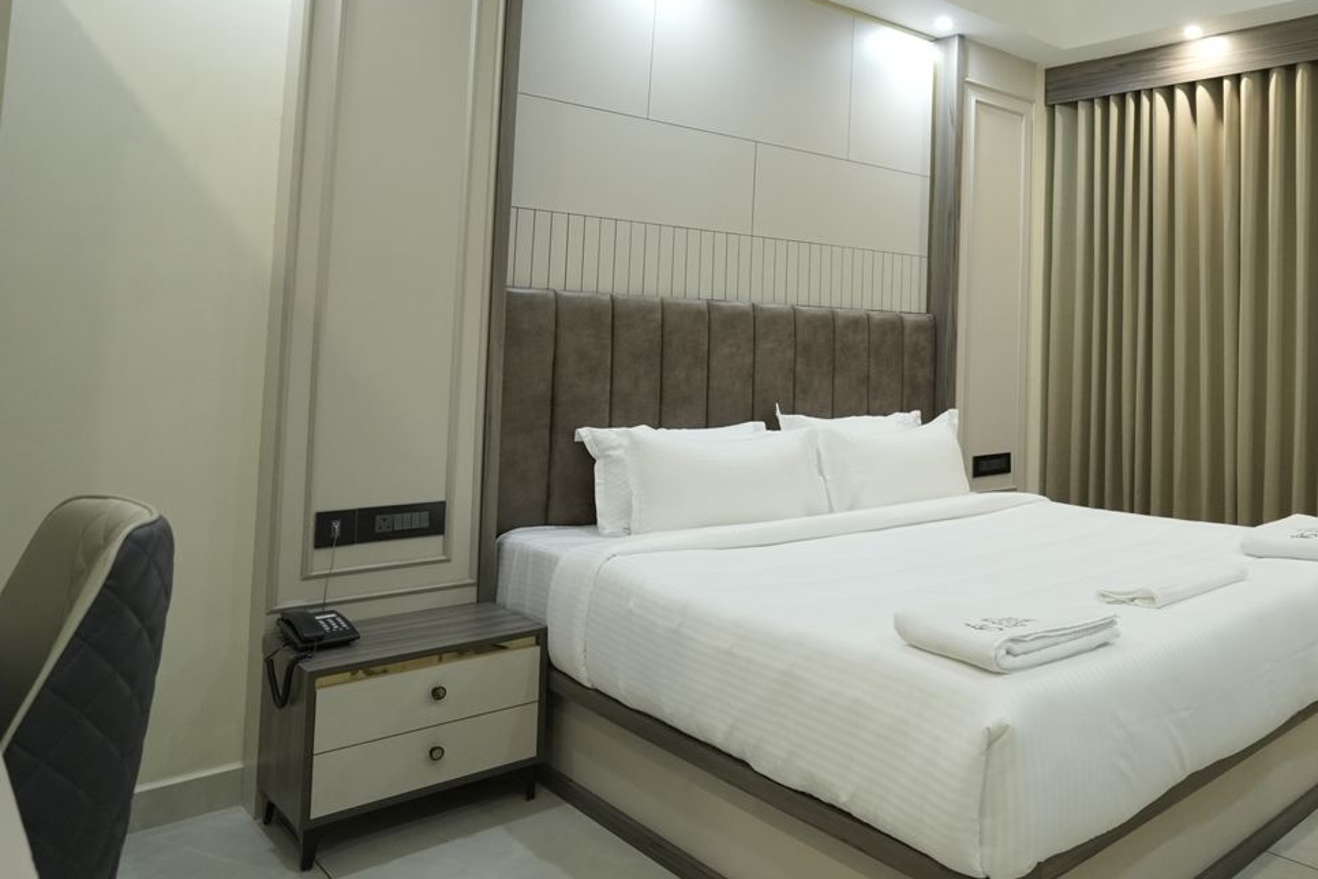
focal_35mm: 26
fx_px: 952
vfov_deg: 48.6
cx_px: 971
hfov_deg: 65.6
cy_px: 283
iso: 2500
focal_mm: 16
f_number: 4
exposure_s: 1/50
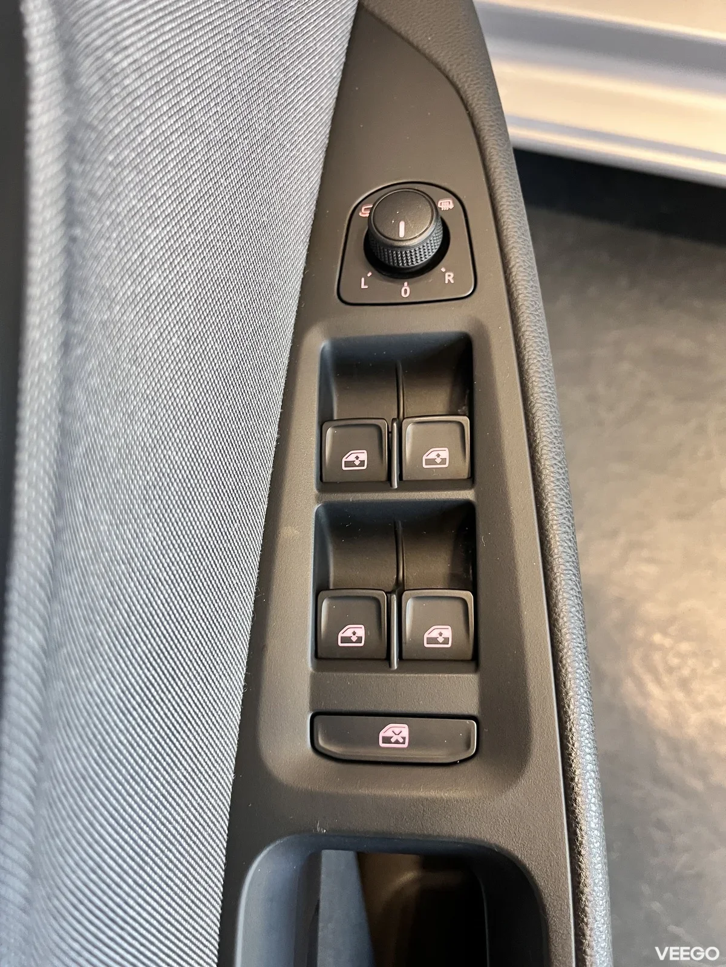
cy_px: 484
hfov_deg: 53.1
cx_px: 363
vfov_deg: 67.3
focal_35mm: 26
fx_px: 727
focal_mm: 5.1
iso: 200
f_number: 1.6
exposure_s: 1/60
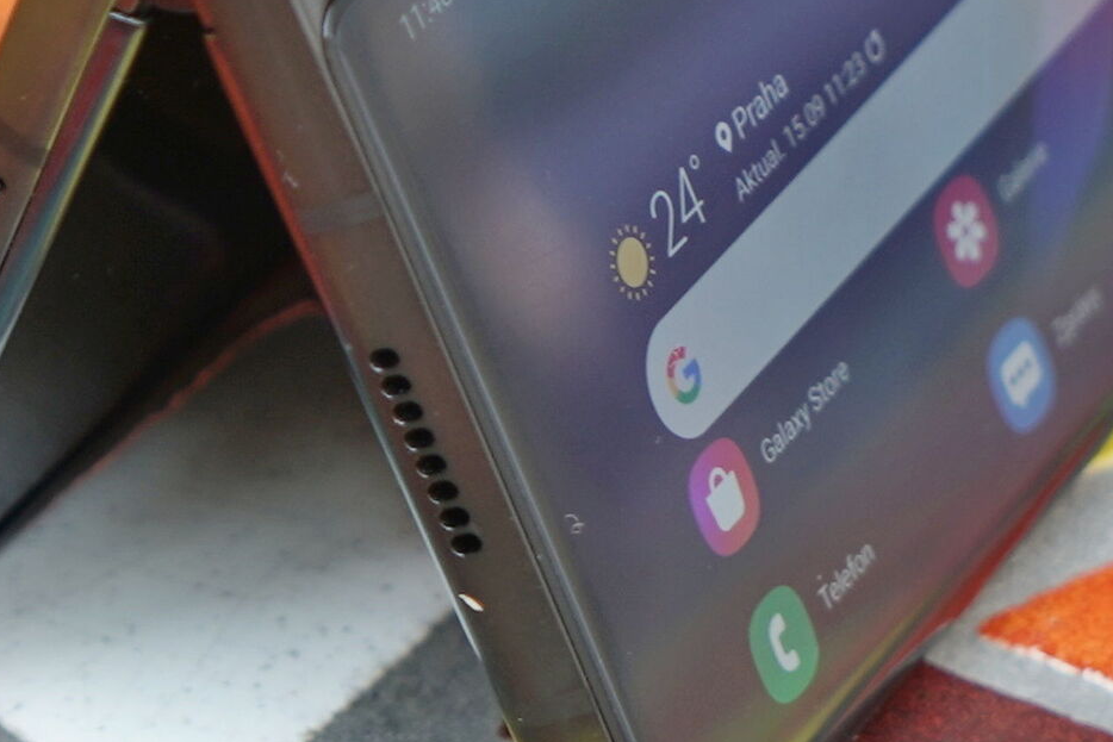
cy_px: 318
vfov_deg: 12.3
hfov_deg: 18.3
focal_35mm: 111
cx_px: 312
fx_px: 3432
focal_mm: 54
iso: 125
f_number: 4
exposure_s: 1/100
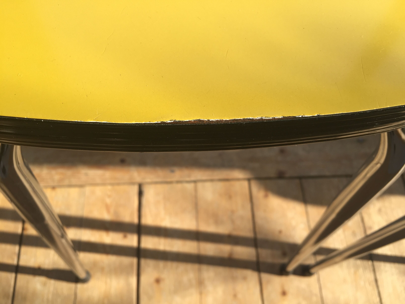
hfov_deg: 61.7
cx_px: 202
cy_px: 152
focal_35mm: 29
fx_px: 339
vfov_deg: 48.2
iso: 32
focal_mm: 4.15
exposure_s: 1/321
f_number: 2.2
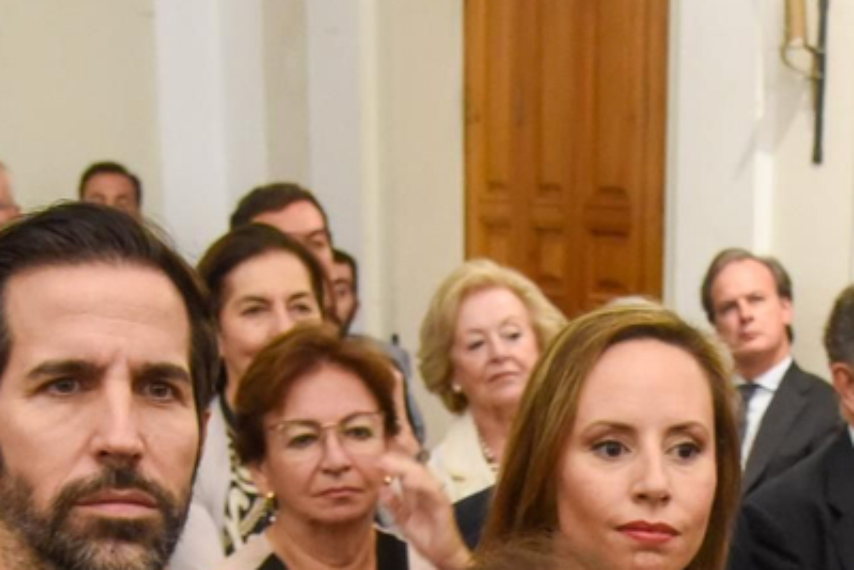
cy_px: 1050
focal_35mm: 96
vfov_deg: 12.8
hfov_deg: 20.7
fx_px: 2278
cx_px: 786
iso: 4000
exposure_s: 1/60
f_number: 4
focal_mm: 24
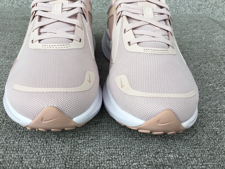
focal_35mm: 36
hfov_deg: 51.4
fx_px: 234
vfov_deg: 39.6
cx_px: 109
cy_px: 74
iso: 25
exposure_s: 1/154
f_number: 2.4
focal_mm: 3.3
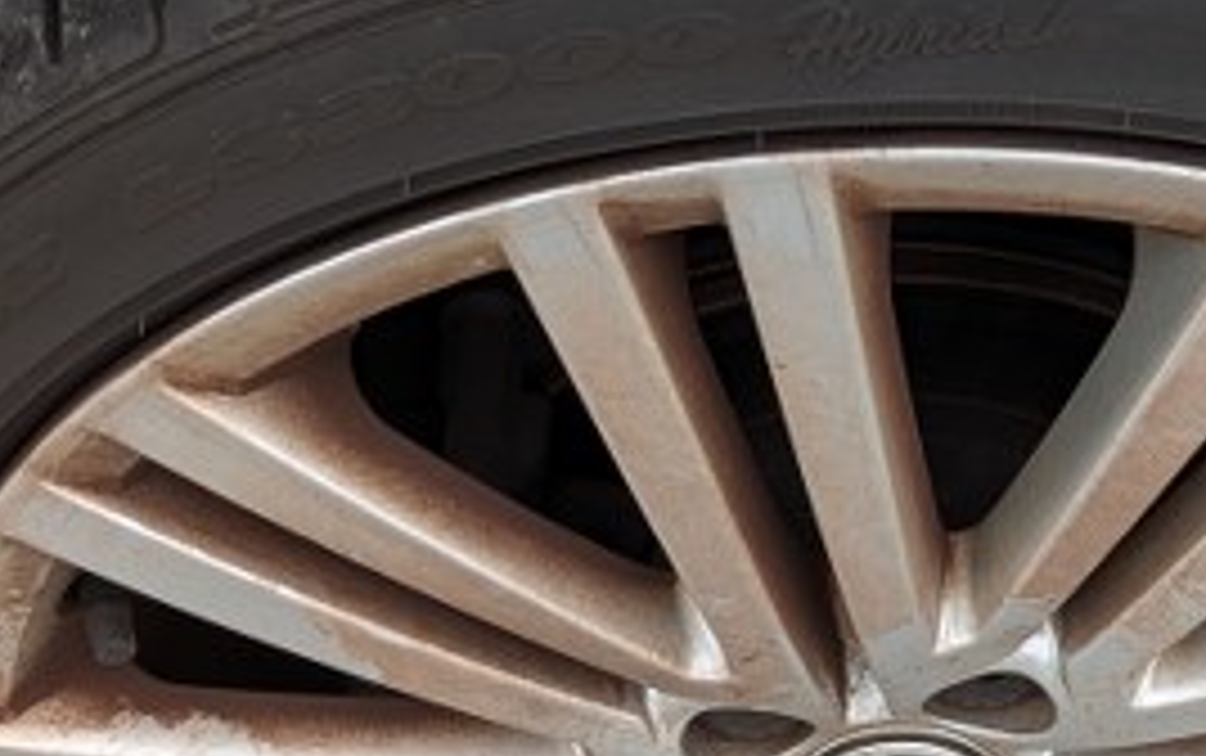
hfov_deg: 25.8
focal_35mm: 79
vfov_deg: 16.5
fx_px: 2599
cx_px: 929
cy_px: 540
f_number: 1.89
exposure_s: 1/740
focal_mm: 5.43
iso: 52
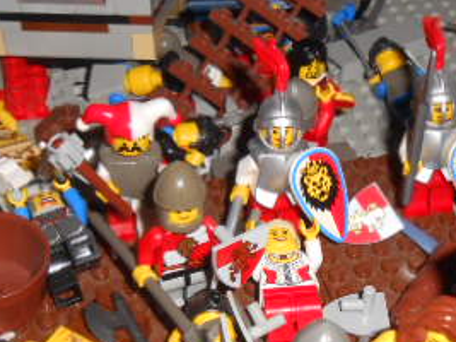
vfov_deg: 20.1
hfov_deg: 27.0
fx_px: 948
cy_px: 298
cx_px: 273
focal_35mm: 72
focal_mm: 5.3
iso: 200
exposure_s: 1/25
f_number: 11.9
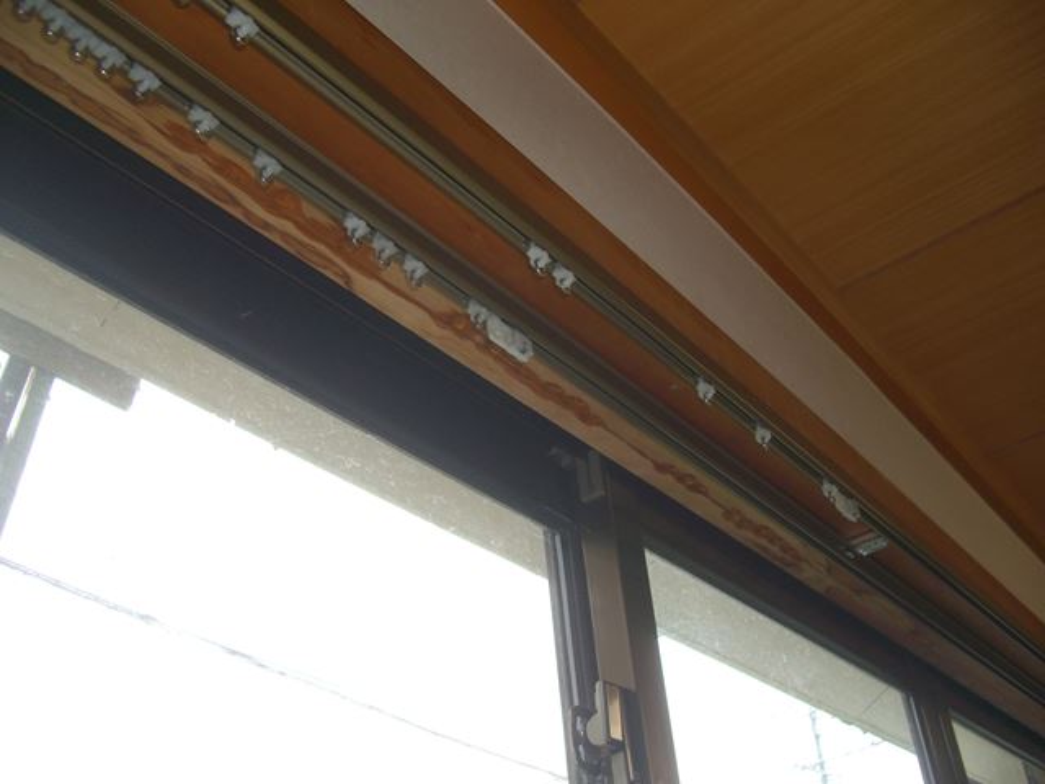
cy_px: 392
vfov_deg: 37.7
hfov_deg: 49.0
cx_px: 522
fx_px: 1147
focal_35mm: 38
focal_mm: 7.9
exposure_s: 1/125
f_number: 2.8
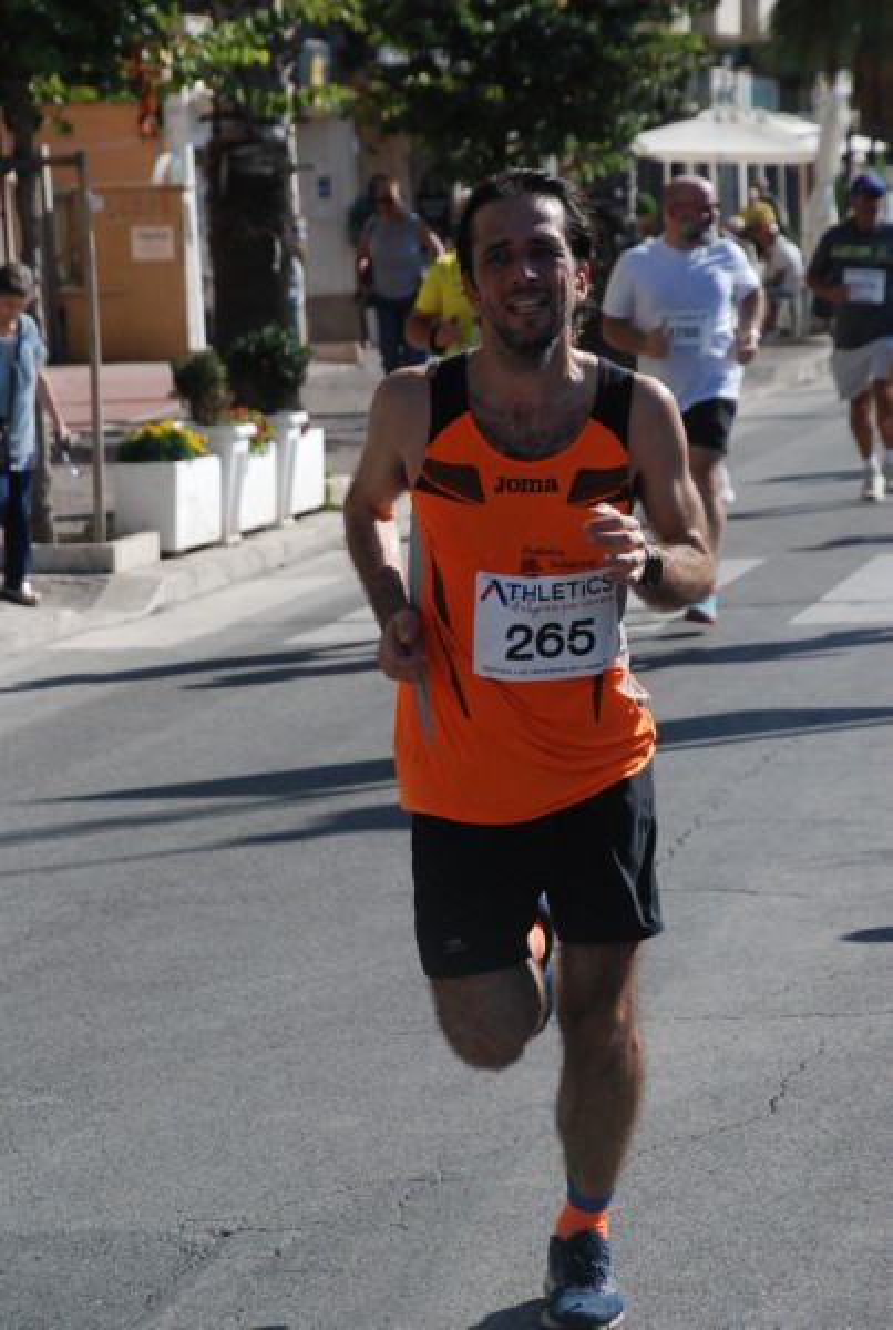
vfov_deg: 13.7
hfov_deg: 9.2
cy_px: 665
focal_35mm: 150
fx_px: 5552
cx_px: 446
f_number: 8
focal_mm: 100
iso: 1000
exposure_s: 1/2000
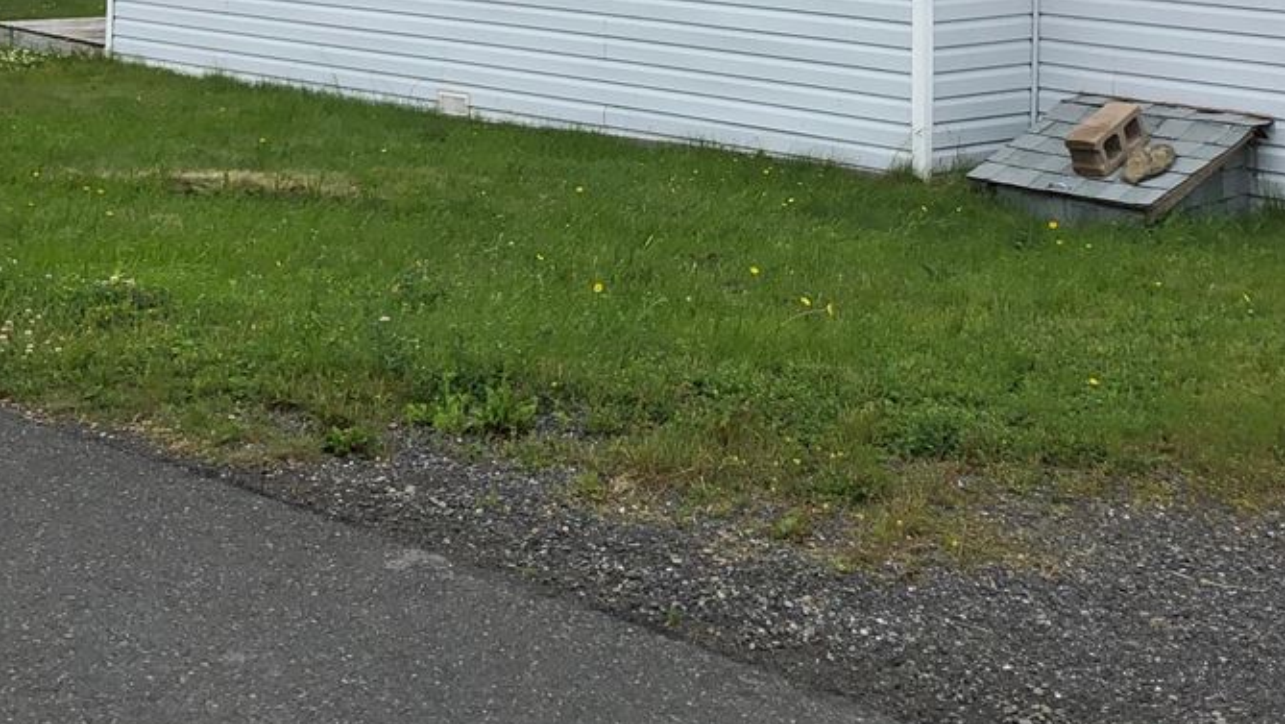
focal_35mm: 70
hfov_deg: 30.0
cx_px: 782
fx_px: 2386
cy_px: -109
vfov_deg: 16.6
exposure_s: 1/1845
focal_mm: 3.99
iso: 20
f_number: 1.8
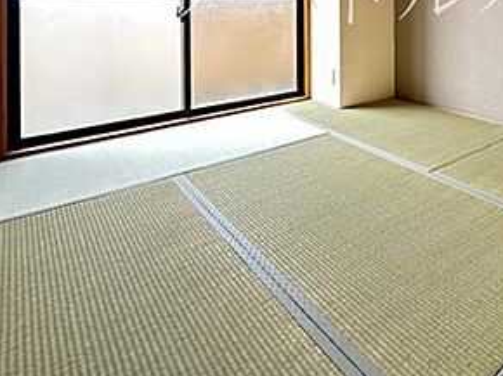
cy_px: -3
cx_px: 435
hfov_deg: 55.1
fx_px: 421
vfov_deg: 41.6
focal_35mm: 29
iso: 200
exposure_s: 1/99
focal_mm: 2.22
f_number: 2.2
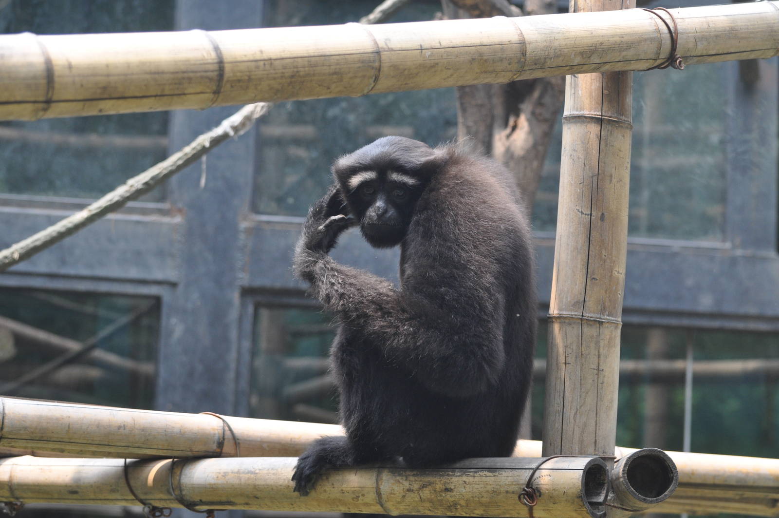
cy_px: 259
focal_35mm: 105
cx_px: 390
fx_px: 2270
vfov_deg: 13.0
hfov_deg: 19.5
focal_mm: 70
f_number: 4.5
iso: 640
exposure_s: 1/250
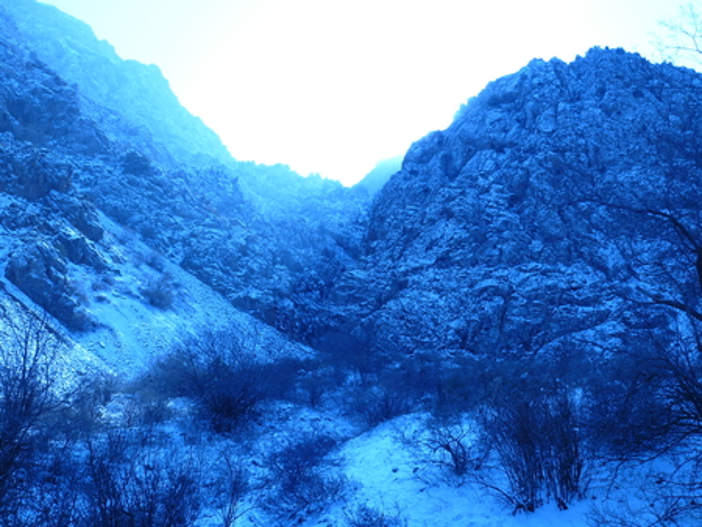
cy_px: 264
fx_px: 730
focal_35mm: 36
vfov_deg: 39.7
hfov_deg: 51.3
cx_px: 351
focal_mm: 6
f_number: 5.6
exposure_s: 1/250
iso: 100
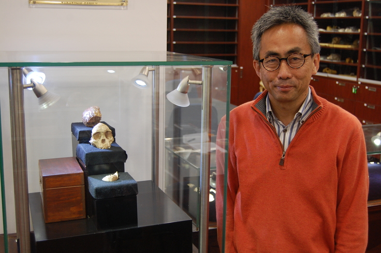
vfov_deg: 28.0
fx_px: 507
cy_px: 126
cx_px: 190
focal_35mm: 48
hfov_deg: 41.2
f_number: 4.5
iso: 640
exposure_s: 1/30
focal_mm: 32
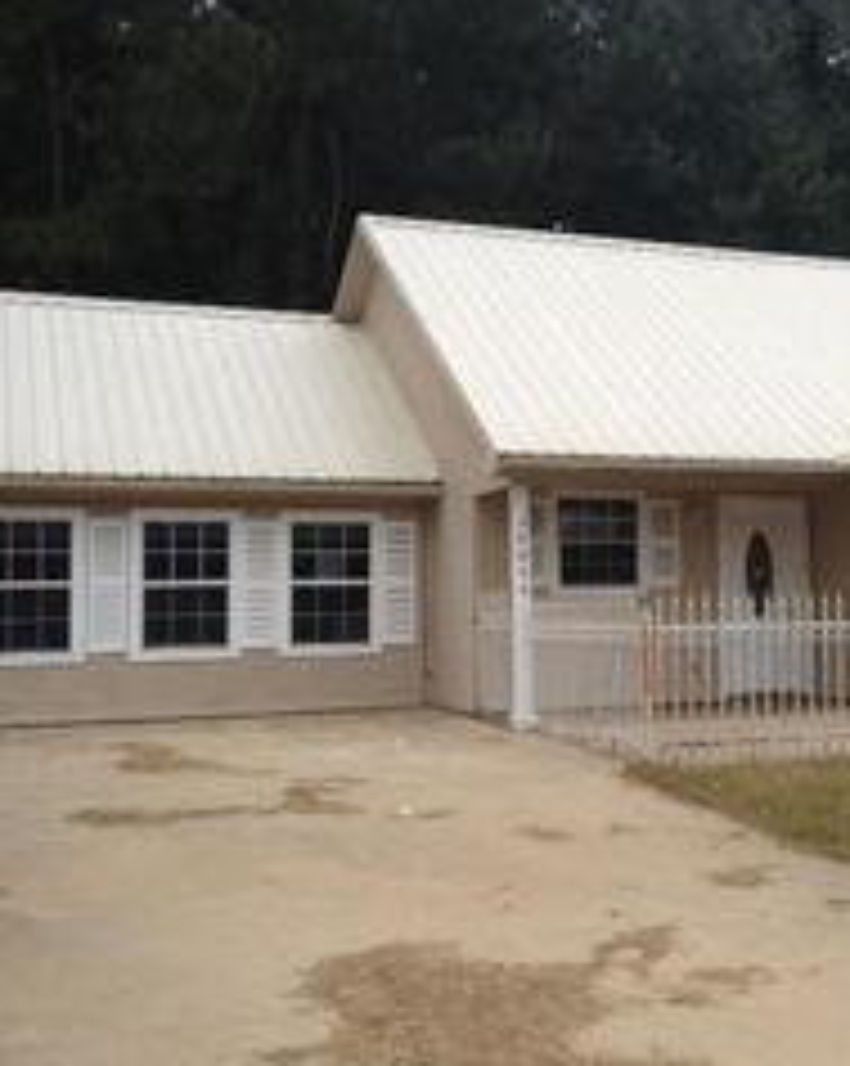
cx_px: 598
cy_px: 535
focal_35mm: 50
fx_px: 1575
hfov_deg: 29.9
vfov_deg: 37.4
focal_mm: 4.28
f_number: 2.4
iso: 64
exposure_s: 1/863
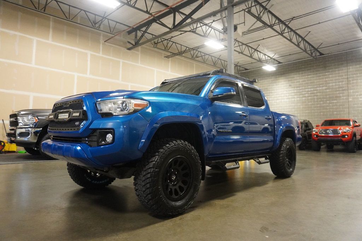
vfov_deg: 53.1
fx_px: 241
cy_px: 120
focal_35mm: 24
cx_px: 181
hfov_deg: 73.8
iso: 3200
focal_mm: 16
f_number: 3.5
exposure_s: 1/160
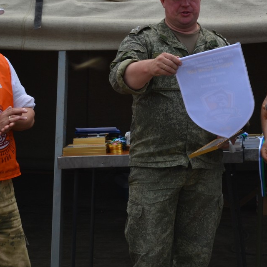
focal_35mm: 129
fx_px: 1126
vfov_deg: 13.5
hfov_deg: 13.5
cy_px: 48
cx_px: 219
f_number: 8
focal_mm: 40
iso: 100
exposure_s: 1/250
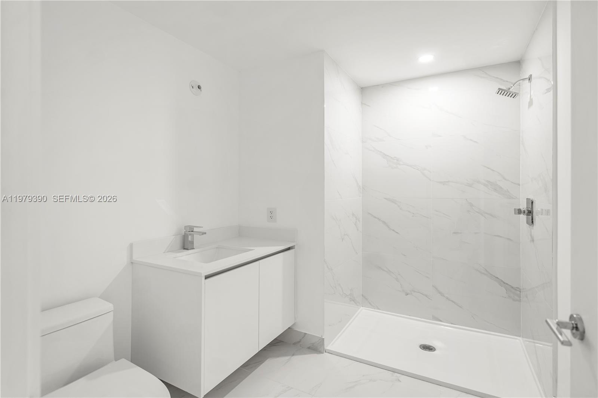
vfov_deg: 73.7
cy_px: 199
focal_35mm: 16
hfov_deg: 96.7
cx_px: 299
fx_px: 266
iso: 400
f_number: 2.8
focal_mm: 16
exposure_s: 1/30
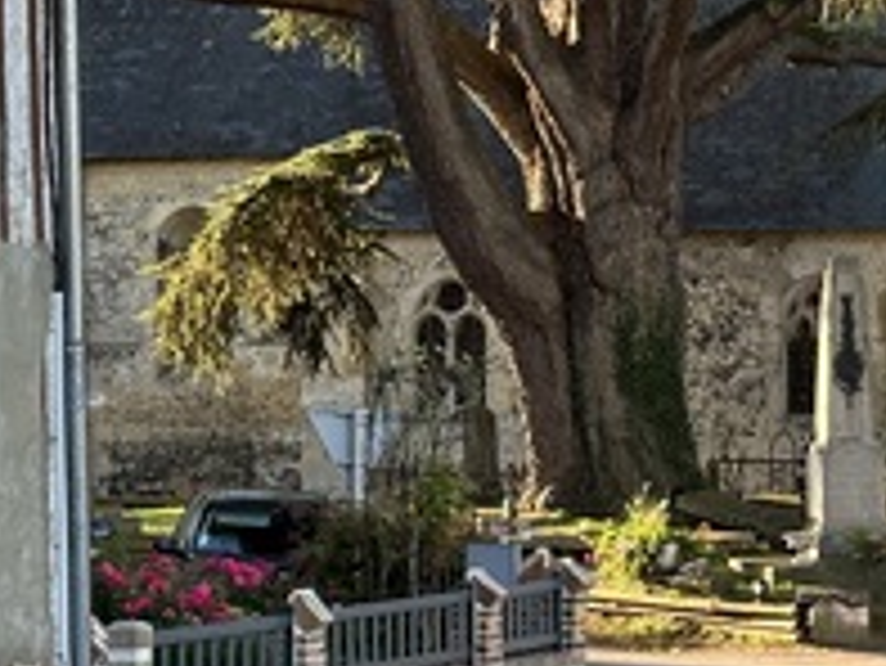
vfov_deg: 10.2
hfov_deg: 13.3
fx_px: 3739
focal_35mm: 146
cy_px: 198
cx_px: 895
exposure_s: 1/364
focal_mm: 6.86
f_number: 1.78
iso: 64
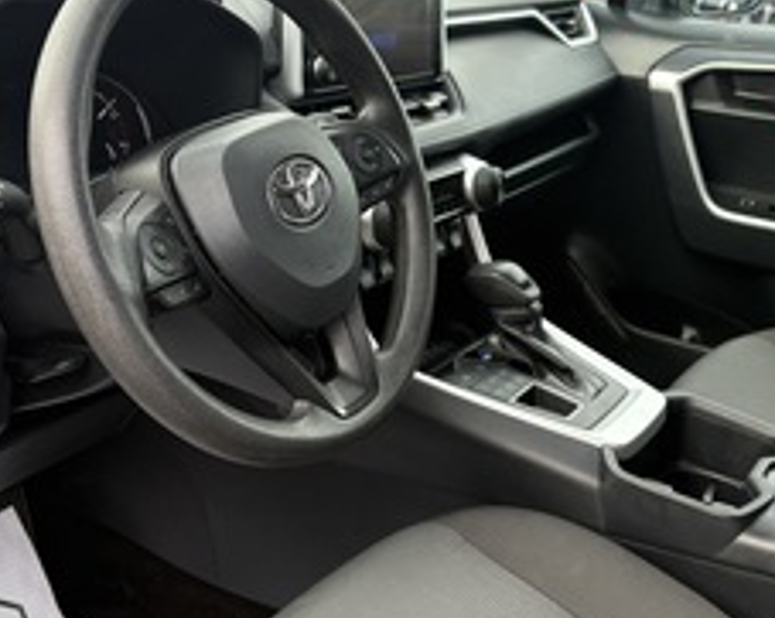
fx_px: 1077
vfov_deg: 32.0
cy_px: 302
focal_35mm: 47
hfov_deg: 39.5
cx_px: 430
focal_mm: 5.96
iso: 80
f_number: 1.6
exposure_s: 1/228
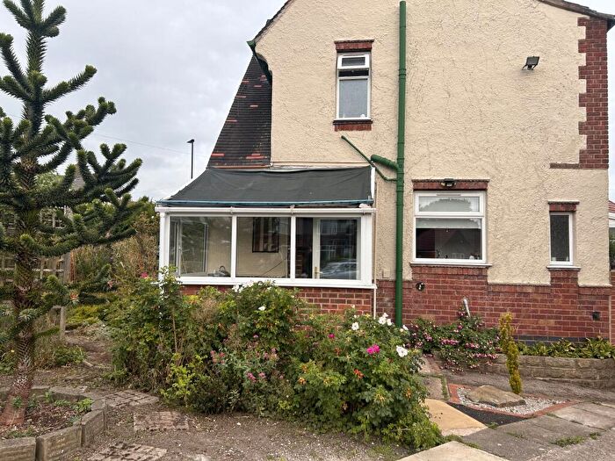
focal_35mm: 26
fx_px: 462
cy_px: 230
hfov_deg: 67.3
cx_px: 308
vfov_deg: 53.1
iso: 50
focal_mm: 5.7
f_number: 1.5
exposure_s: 1/2208
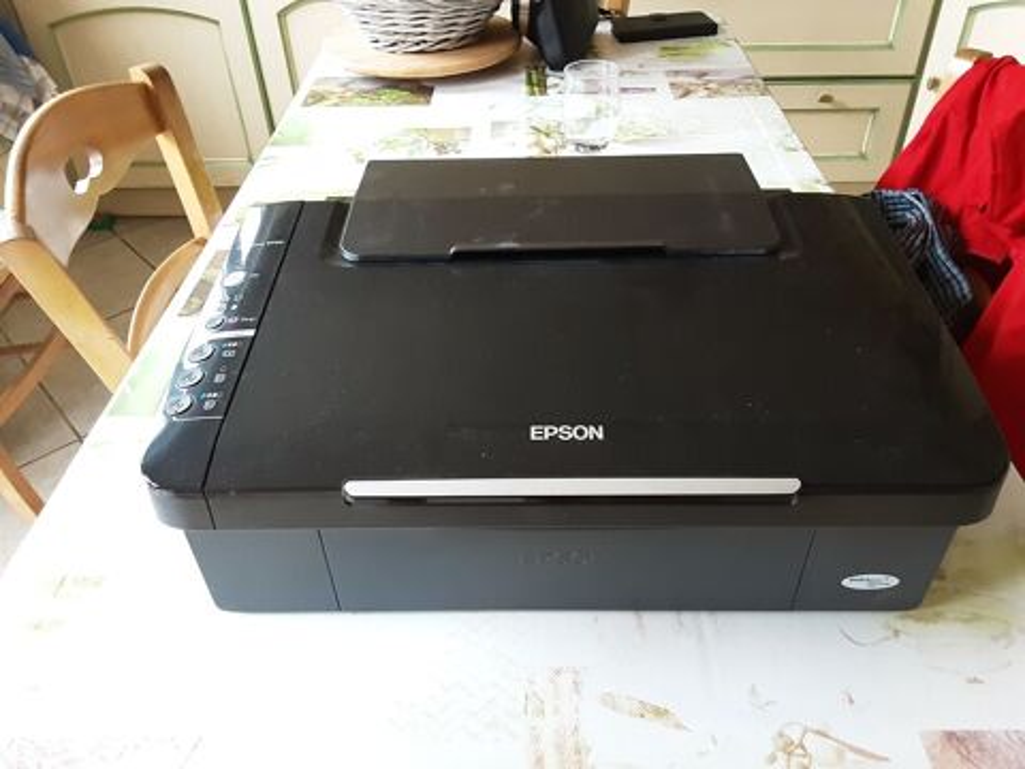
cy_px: 384
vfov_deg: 49.7
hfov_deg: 63.4
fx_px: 829
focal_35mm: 28
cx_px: 512
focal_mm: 2.9
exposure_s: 1/25
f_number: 1.9
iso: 200
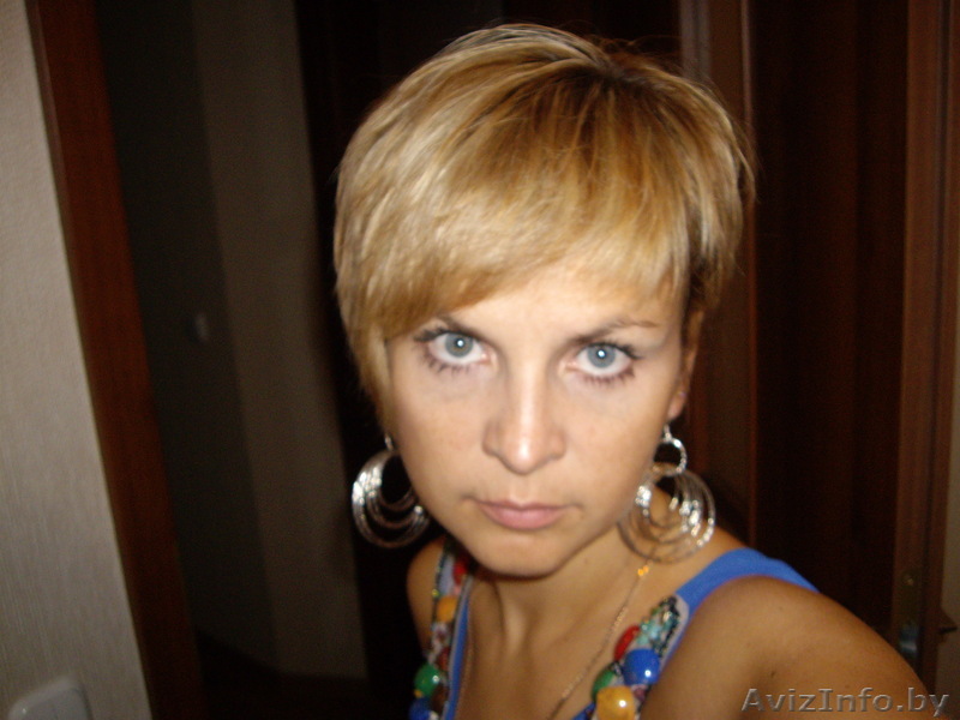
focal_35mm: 38
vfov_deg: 37.7
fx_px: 1054
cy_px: 360
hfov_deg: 49.0
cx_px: 480
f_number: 2.7
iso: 200
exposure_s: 1/40
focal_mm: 6.2
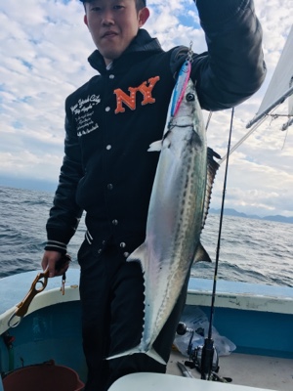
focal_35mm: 29
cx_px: 146
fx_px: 327
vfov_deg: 61.7
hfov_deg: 48.2
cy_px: 196
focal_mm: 4.15
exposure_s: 1/962
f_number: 2.2
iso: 25
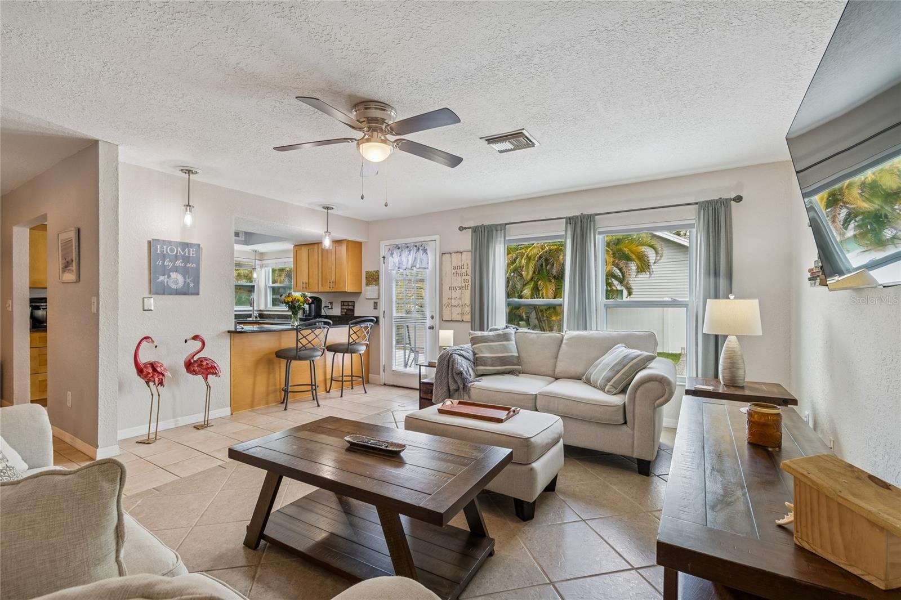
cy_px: 300
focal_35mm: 15
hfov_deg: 100.4
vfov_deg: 77.3
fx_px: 375
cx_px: 450
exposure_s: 1/50
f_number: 7.1
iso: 100
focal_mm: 10
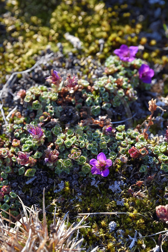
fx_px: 1400
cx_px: 84
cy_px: 126
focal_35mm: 200
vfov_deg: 10.3
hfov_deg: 6.9
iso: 200
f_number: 6.3
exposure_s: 1/250
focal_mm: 200
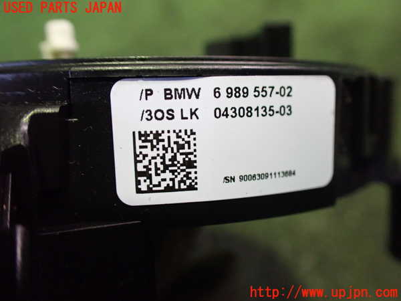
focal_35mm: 30
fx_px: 348
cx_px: 200
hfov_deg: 60.0
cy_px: 150
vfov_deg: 46.8
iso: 800
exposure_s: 1/40
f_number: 2.3
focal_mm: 5.4
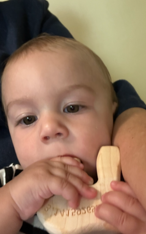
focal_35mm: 32
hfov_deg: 39.4
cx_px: 77
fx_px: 204
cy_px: 117
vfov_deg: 59.7
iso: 400
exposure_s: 1/30
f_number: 1.9
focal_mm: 2.69
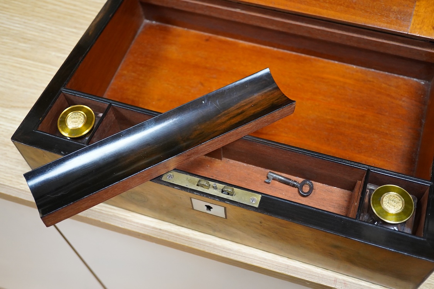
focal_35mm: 45
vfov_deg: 29.9
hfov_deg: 43.6
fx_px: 542
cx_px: 217
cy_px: 144
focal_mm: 30
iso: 2500
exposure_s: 1/160
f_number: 5
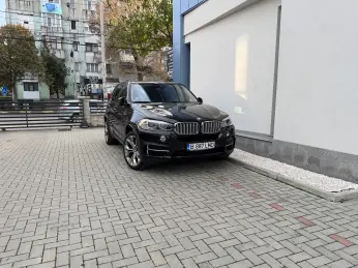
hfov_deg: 69.4
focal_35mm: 25
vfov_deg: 54.8
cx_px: 183
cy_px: 139
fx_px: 258
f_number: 1.78
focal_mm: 6.76
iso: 80
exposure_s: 1/582
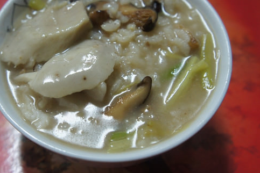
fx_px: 388
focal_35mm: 54
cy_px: 72
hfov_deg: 37.0
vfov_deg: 25.2
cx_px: 106
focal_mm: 27
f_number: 4
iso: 800
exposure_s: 1/50
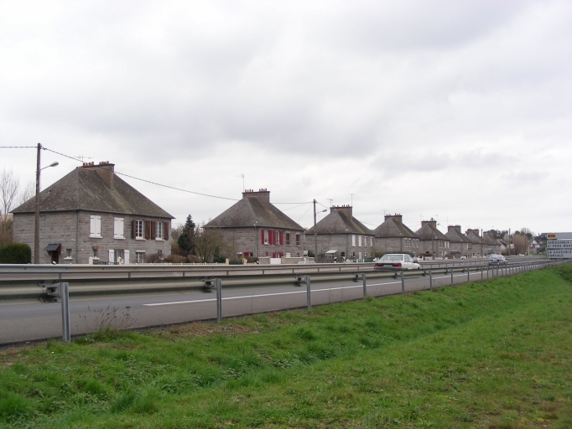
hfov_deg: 45.8
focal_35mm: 41
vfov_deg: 35.2
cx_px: 286
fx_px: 678
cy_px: 214
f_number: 3.5
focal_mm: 6.8
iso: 50
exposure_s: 1/114
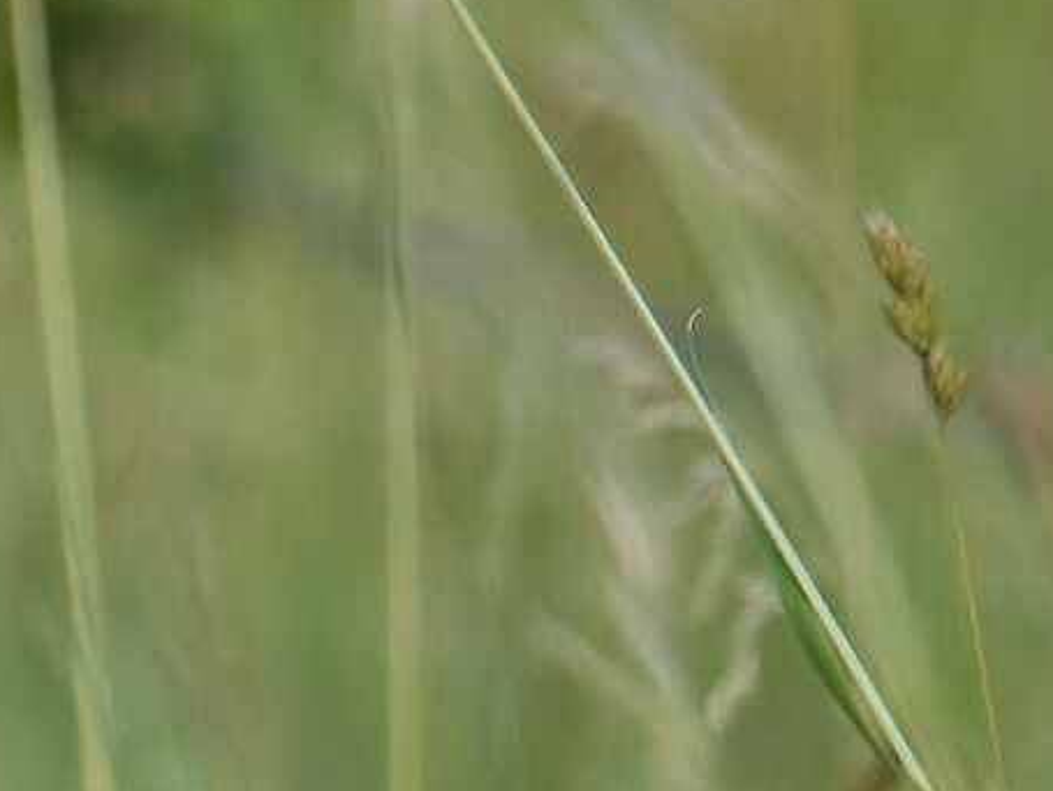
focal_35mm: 4256
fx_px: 129568
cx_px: -1106
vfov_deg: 0.3
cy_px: 1168
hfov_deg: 0.5
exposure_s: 1/800
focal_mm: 560
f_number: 6.3
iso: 2500
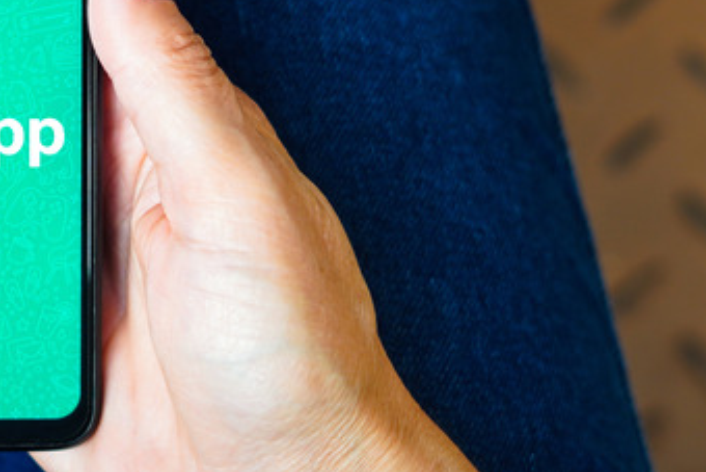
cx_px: -98
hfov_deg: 11.7
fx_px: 3374
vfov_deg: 8.0
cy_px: 12
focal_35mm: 172
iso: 160
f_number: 2.8
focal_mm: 50
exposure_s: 1/100
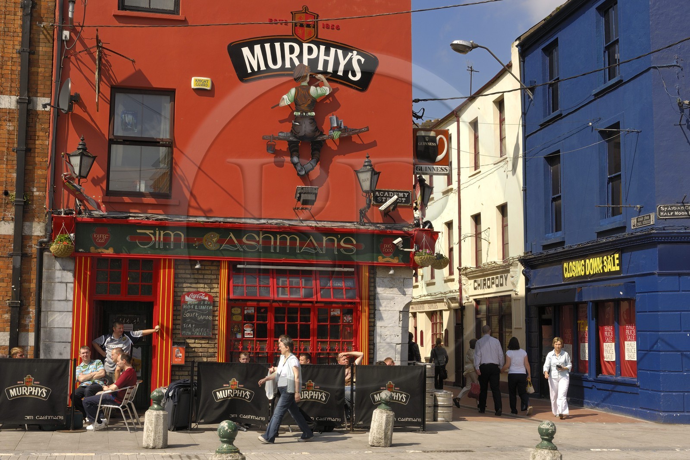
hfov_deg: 41.1
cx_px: 345
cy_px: 230
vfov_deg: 28.1
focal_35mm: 48
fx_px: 920
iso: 100
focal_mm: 32
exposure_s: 1/160
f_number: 9.5
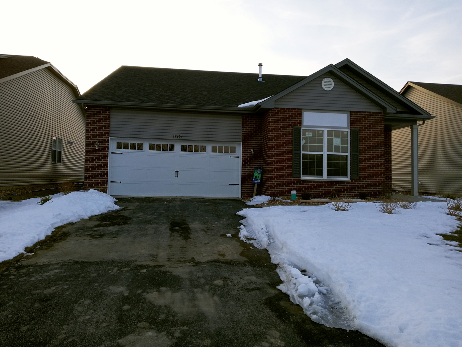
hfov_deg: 61.6
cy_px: 171
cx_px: 223
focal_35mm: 29
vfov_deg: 48.2
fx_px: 387
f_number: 1.8
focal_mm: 3.61
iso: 100
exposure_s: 1/440
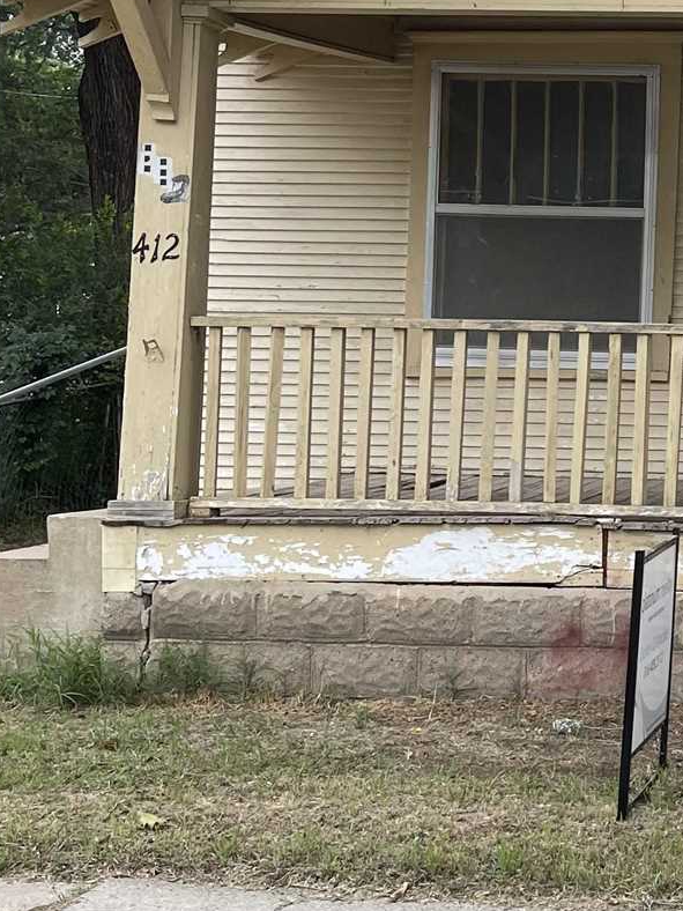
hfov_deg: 18.1
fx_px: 1999
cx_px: 893
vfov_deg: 25.6
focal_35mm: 76
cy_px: 333
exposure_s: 1/796
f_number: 1.6
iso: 32
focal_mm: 5.1
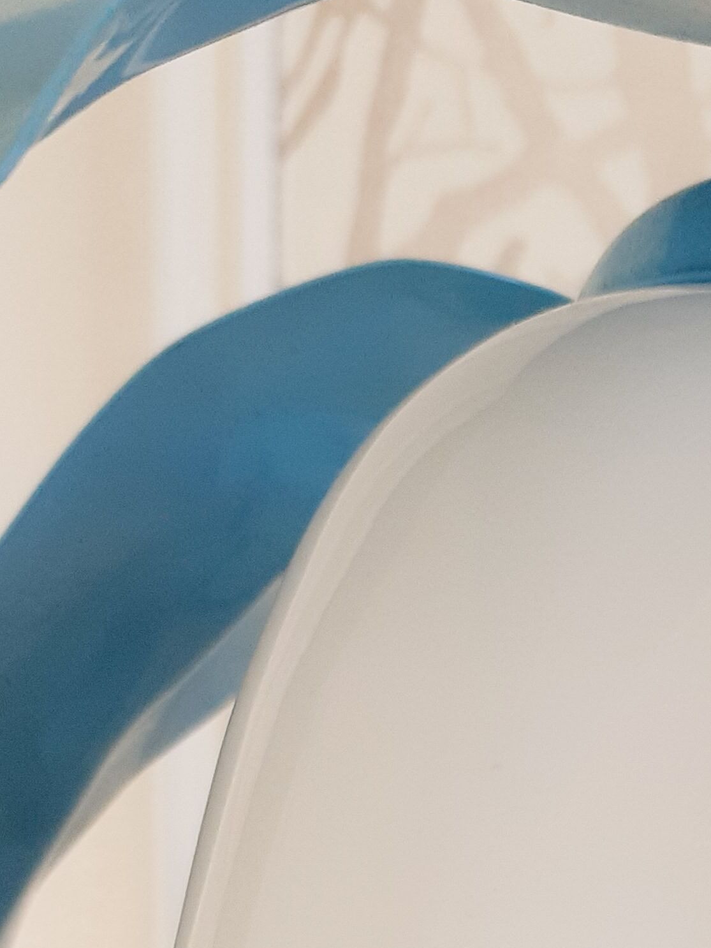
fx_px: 2053
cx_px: 763
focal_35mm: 75
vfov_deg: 23.1
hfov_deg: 18.9
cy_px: 1222
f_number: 1.9
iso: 40
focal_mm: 3.6
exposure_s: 1/204
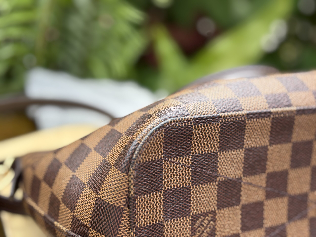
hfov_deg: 36.8
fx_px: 475
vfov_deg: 28.0
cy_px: 118
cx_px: 158
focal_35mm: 52
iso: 32
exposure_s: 1/880
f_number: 1.6
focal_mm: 5.96
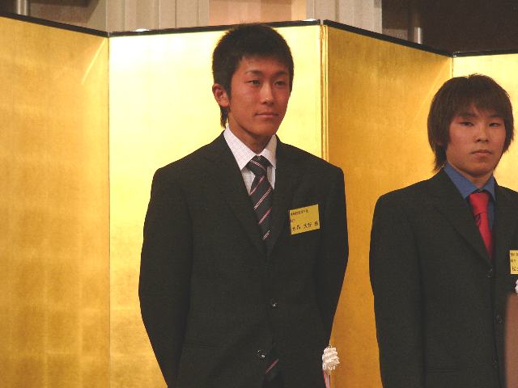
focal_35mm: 158
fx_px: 2364
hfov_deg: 12.5
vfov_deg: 9.4
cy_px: 194
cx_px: 259
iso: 100
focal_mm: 26.3
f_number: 2.8
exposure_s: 1/60
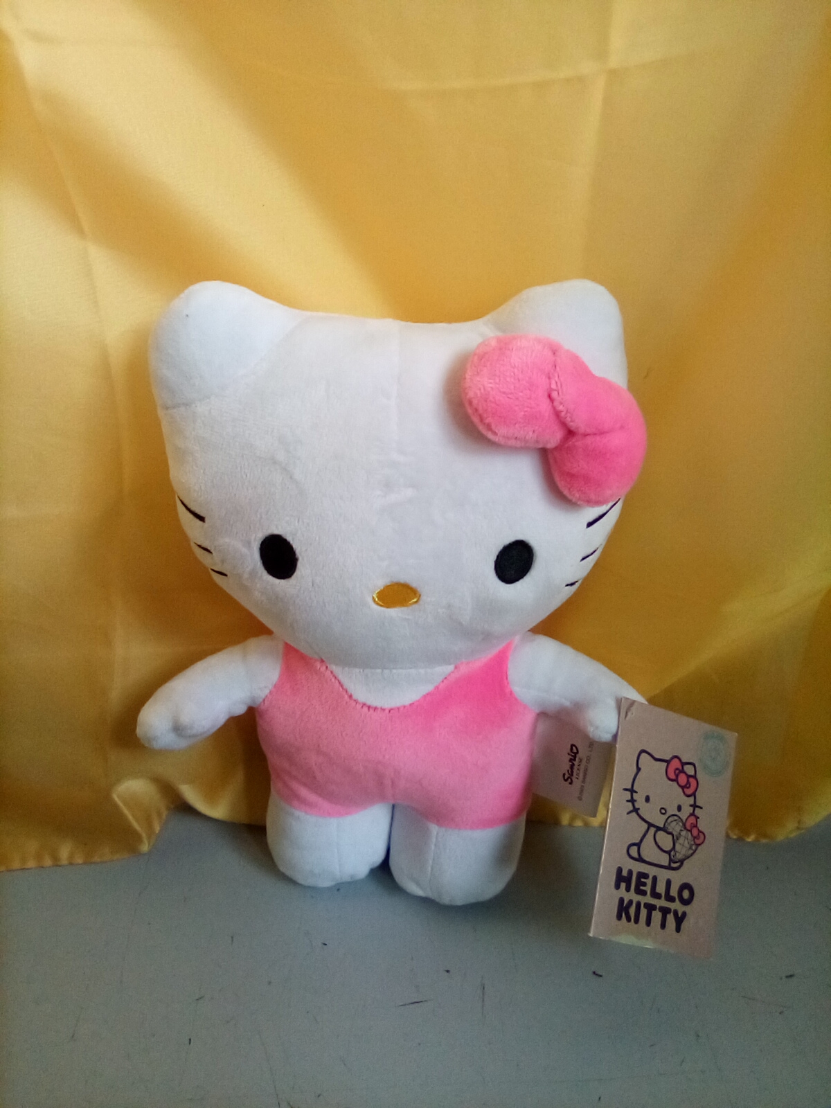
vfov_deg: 63.4
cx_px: 416
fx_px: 896
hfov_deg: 49.7
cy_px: 554
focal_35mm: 28
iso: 70
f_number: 2.2
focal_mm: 2.27
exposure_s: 1/196
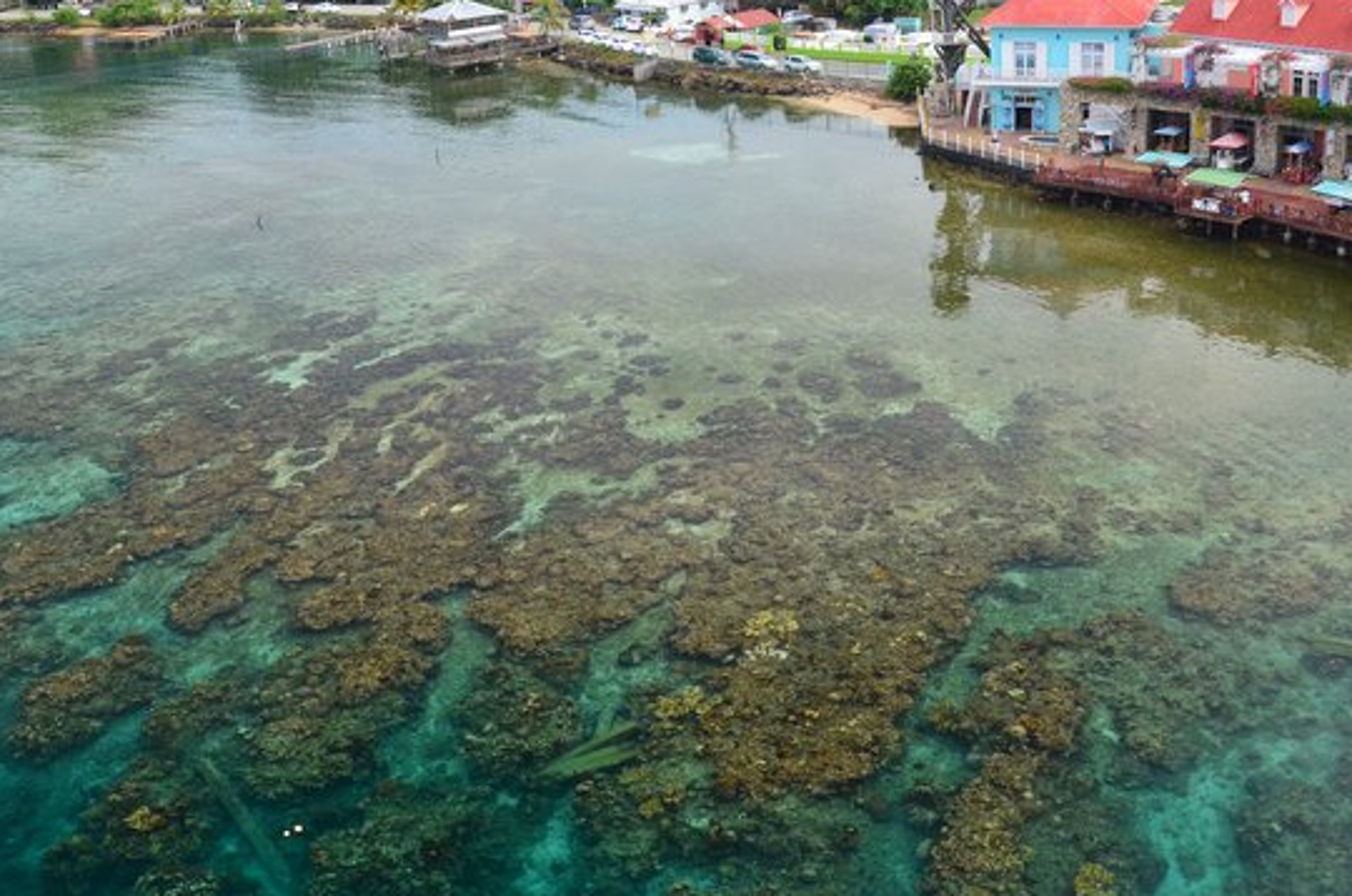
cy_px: 280
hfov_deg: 48.4
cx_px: 754
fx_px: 1500
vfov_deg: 32.9
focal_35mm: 40
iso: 250
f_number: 8
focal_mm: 18
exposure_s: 1/80
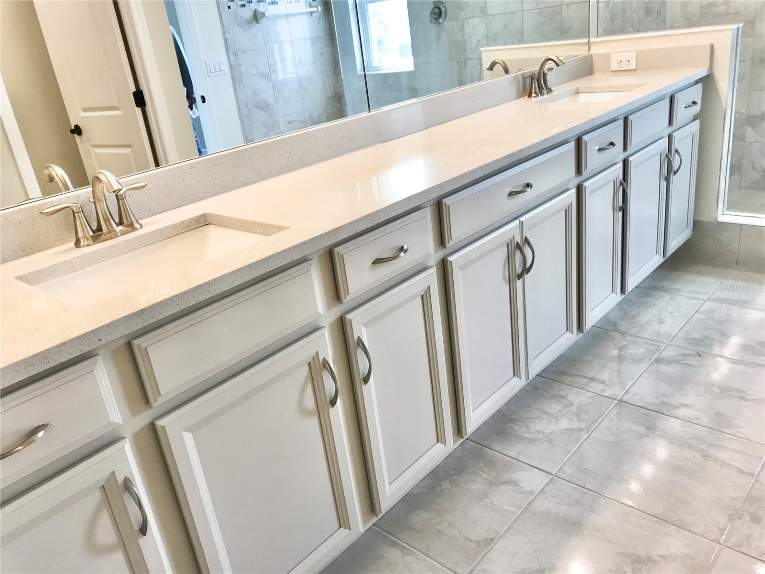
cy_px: 287
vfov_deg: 49.7
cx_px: 382
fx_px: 619
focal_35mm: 28
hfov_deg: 63.4
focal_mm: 3.99
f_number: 1.8
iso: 32
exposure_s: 1/120
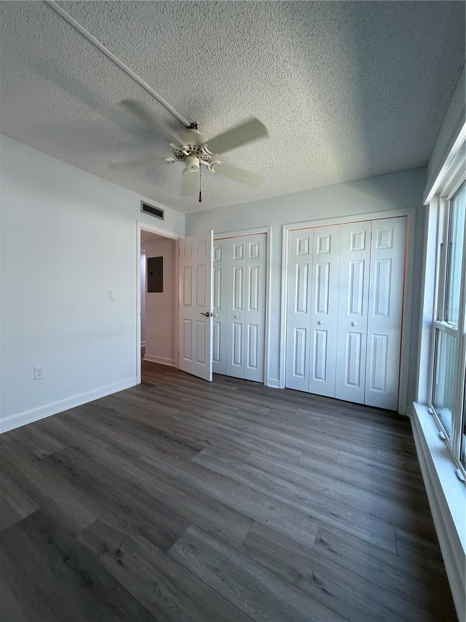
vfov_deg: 102.1
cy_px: 311
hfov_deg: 85.7
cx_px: 233
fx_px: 251
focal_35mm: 14
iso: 200
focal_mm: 2.22
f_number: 2.2
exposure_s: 1/120
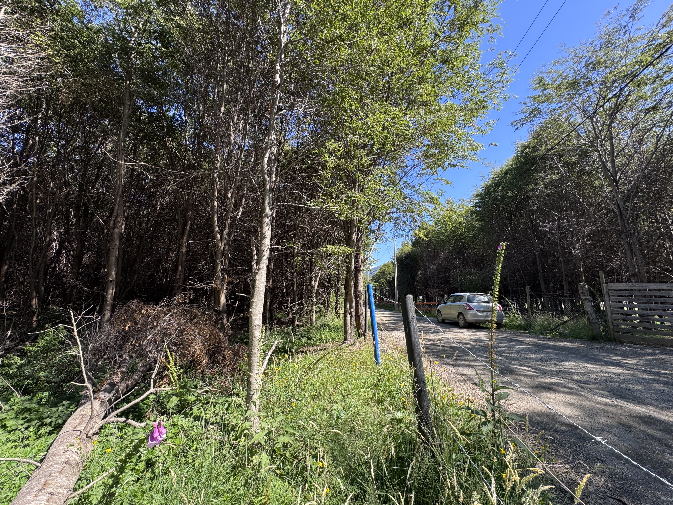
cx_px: 336
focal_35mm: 14
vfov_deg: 85.7
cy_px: 252
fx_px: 272
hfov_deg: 102.1
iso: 40
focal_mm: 2.22
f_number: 2.2
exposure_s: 1/421
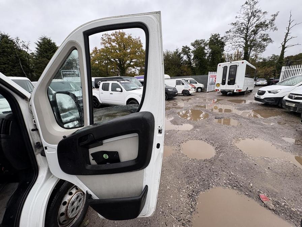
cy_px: 114
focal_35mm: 14
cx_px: 151
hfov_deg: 102.1
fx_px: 122
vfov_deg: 85.7
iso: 40
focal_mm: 2.22
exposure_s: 1/303
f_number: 2.2
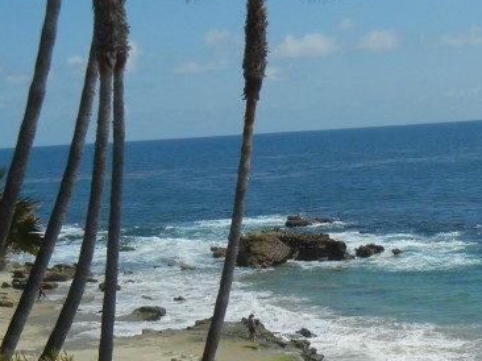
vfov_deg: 17.5
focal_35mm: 84
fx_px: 1169
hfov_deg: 23.3
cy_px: 256
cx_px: 258
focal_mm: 5.4
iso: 160
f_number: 7
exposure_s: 1/847
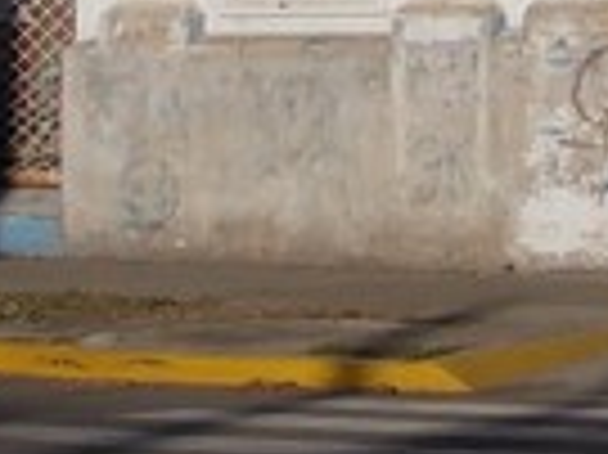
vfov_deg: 5.9
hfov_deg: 8.0
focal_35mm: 244
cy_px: -508
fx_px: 4282
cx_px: 797
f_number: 6.5
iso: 80
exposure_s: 1/640
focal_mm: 6.1
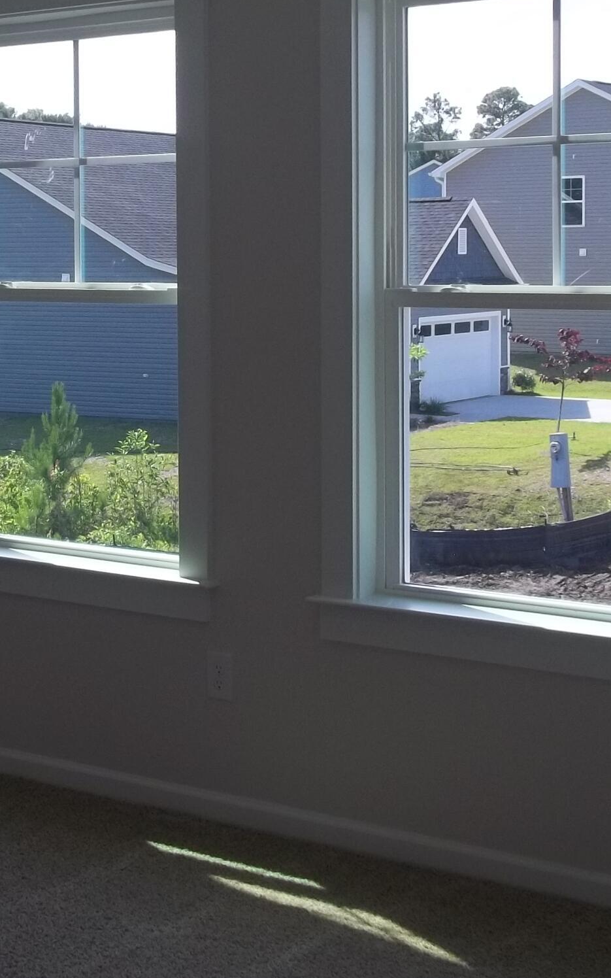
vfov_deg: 30.0
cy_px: 352
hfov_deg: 18.9
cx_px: 81
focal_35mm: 68
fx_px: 1812
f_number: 2.9
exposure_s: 1/320
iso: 64
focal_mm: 5.7
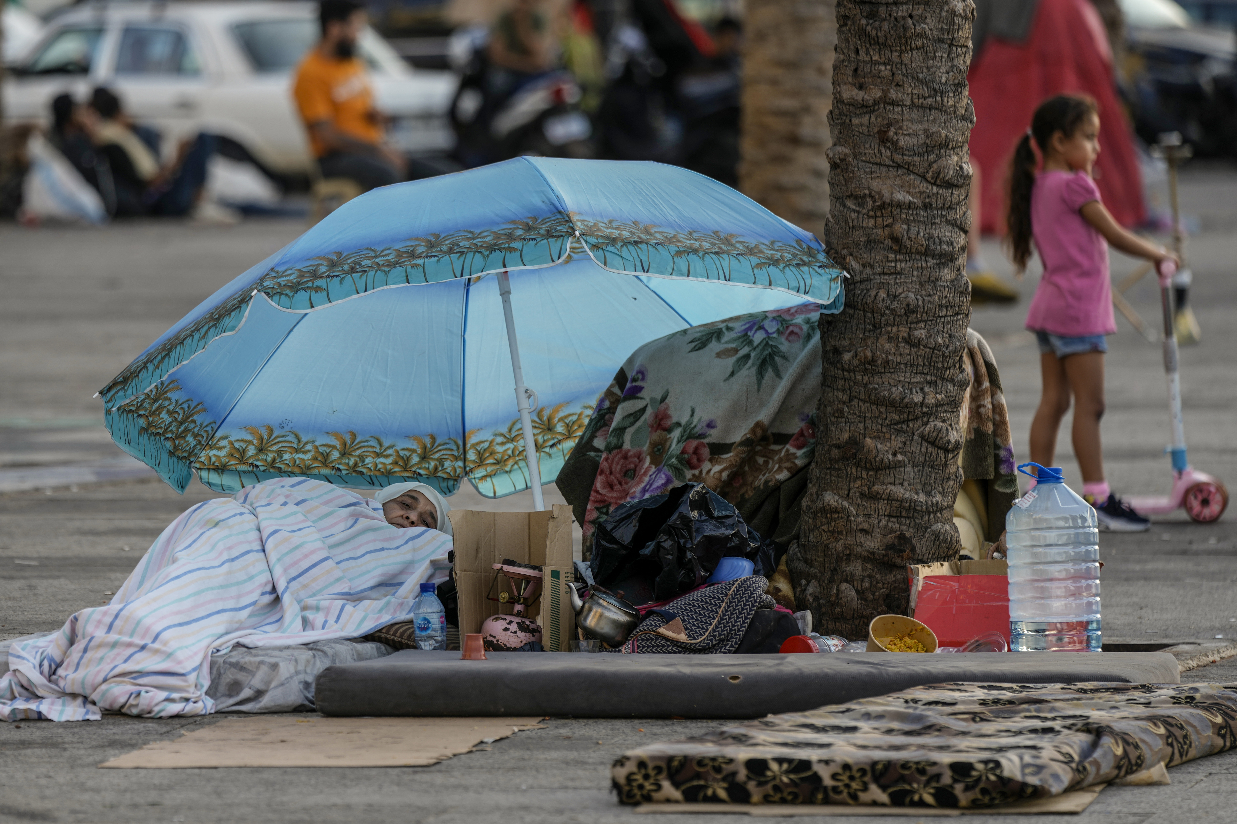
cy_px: 412
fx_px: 6872
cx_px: 618
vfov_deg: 6.9
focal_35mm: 200
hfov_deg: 10.3
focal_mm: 200
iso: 50
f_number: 3.2
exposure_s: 1/125
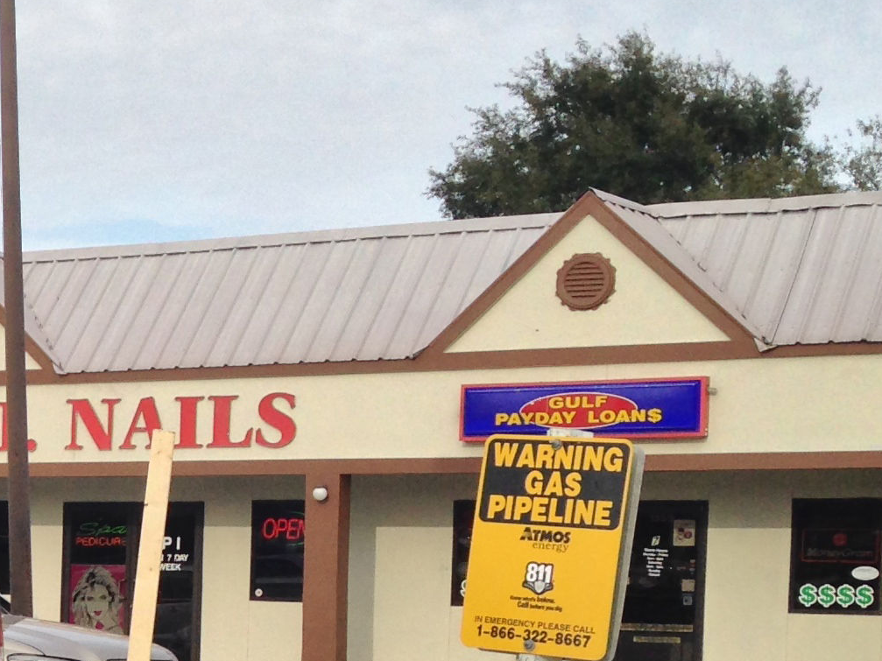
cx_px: -454
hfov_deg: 16.7
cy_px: 667
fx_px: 2726
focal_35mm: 107
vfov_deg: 13.6
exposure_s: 1/809
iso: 50
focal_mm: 4.12
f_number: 2.4
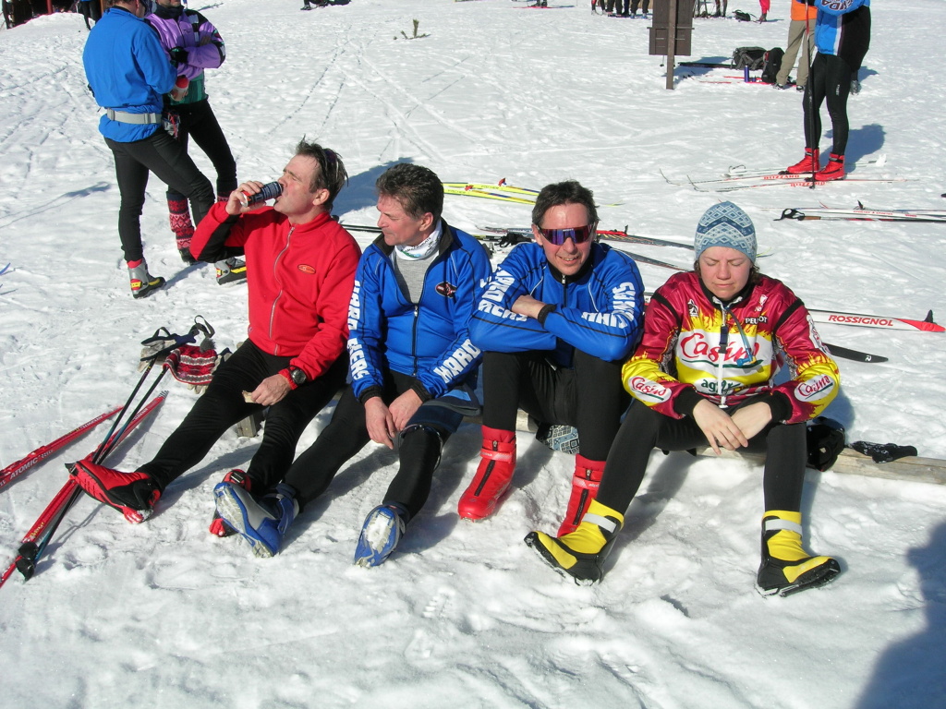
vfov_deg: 37.7
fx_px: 1038
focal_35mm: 38
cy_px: 354
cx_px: 473
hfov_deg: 49.0
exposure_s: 1/1042
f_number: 4.8
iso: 64
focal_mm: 7.8
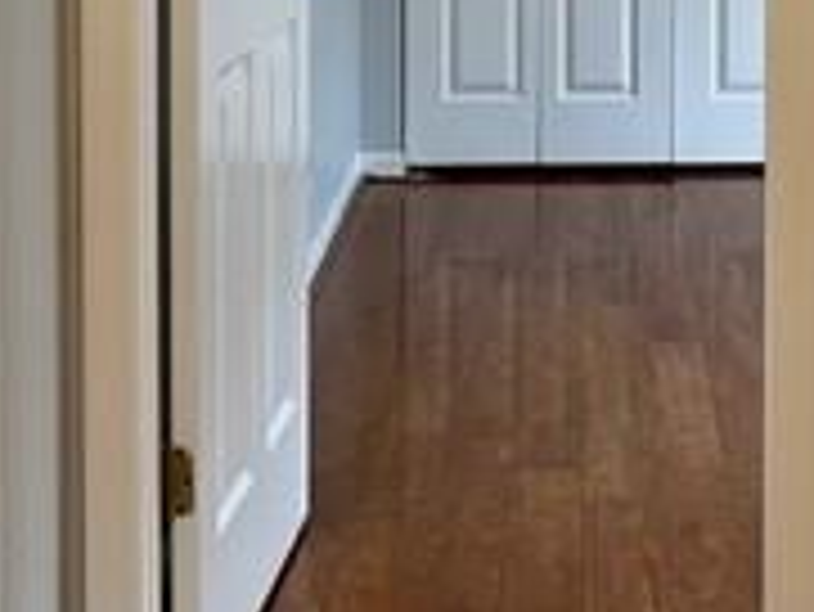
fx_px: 2165
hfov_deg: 21.0
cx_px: 679
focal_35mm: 92
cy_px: -198
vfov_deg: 15.3
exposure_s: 1/60
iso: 100
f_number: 1.6
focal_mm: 5.1
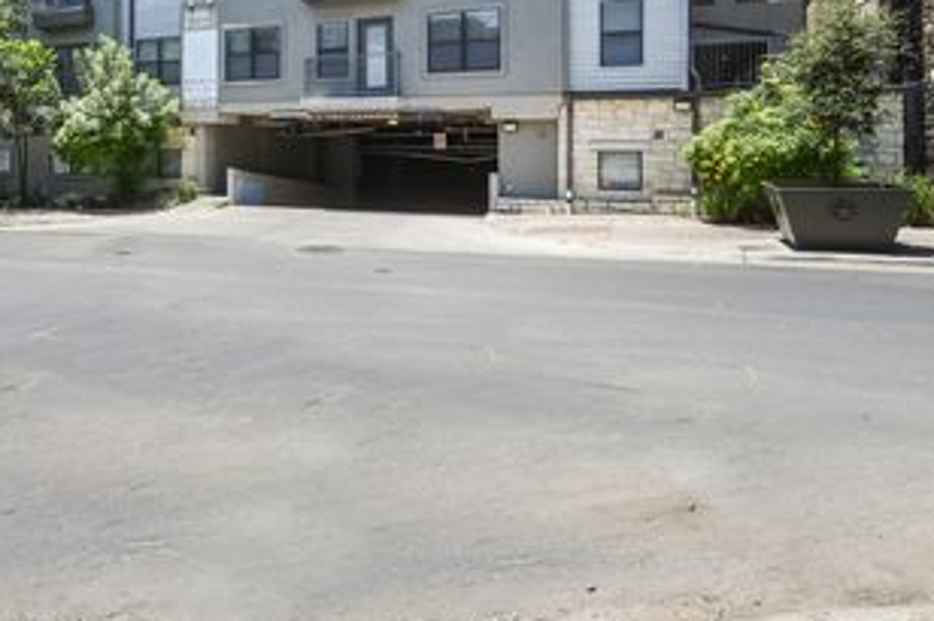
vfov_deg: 46.3
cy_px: 147
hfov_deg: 65.9
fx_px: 695
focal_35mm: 27
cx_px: 306
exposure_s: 1/640
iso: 200
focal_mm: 11
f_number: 7.1
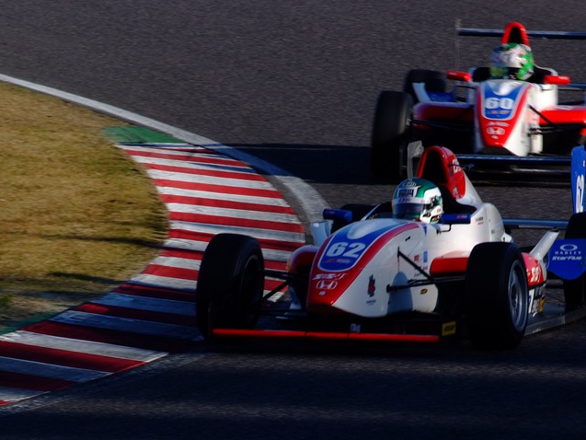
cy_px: 220
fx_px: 8280
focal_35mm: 489
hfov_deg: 4.1
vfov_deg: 3.0
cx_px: 323
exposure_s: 1/250
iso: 200
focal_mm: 300
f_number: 16
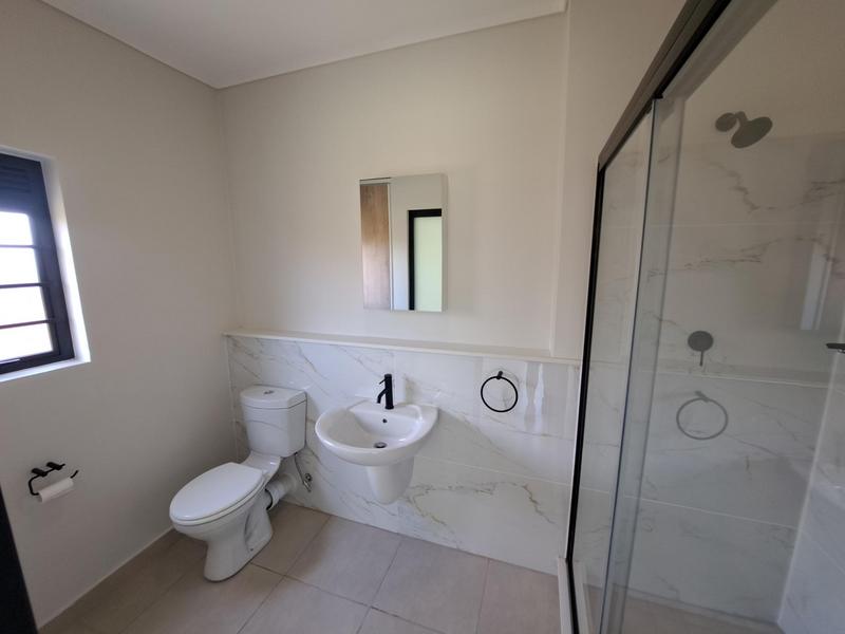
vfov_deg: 89.9
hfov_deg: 106.2
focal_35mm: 13
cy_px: 317
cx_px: 422
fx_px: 317
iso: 100
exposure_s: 1/50
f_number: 2.2
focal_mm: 1.74
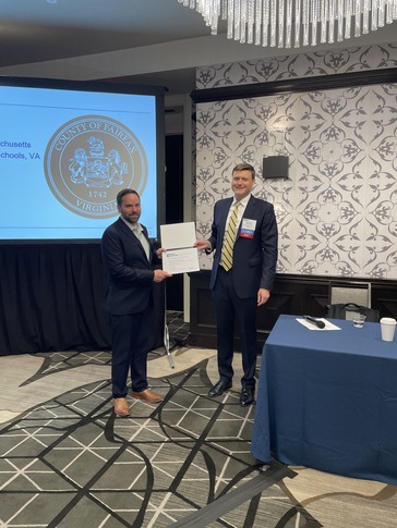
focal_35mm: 26
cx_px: 198
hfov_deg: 53.1
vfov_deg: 67.3
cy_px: 264
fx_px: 397
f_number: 1.6
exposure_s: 1/113
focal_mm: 4.2
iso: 125
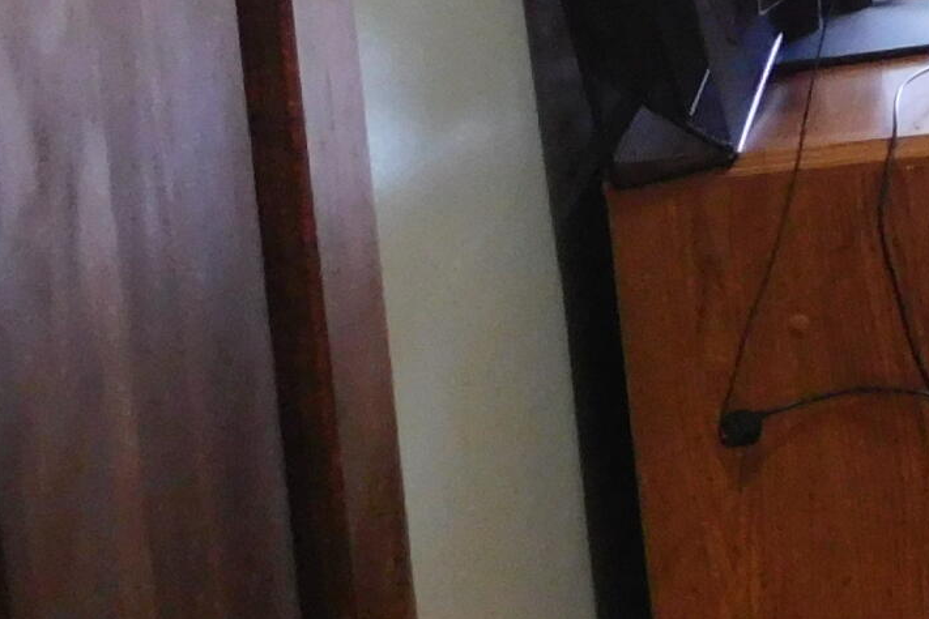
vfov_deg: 12.9
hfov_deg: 15.8
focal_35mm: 101
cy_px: -279
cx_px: 1870
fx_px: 2606
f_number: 3
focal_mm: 4
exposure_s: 1/13
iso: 400
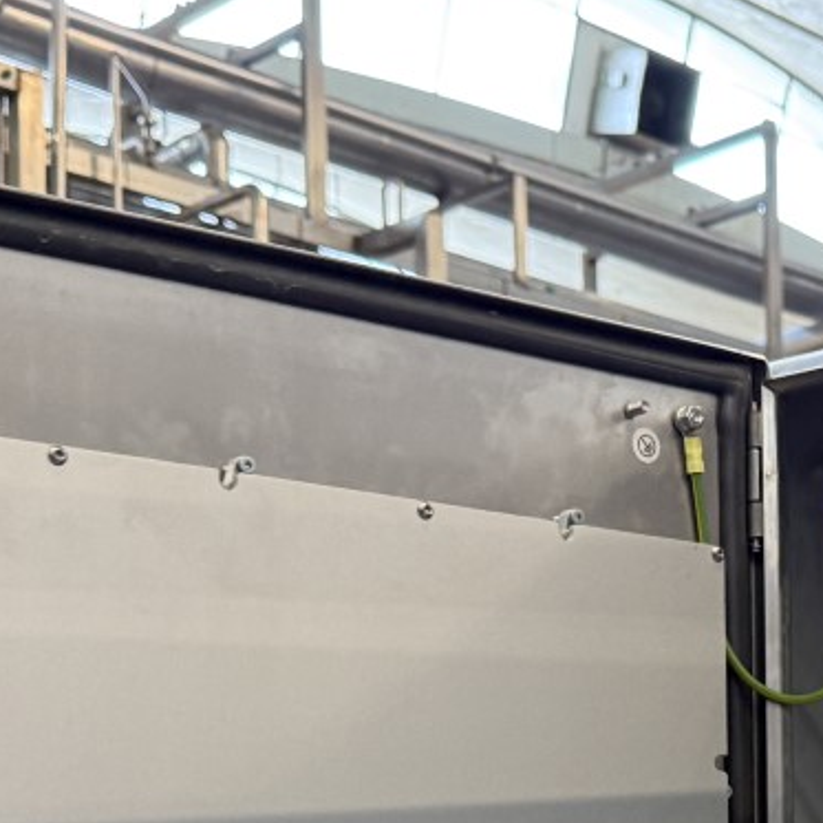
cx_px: 874
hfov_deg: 20.3
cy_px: 995
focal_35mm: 82
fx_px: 2206
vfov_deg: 19.8
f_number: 1.78
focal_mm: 6.76
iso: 250
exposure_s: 1/50
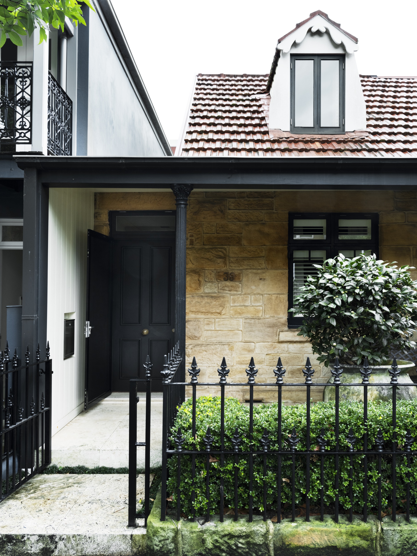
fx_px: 418
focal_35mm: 26
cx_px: 215
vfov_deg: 67.3
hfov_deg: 53.0
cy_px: 285
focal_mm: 32
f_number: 11
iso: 640
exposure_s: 1/20
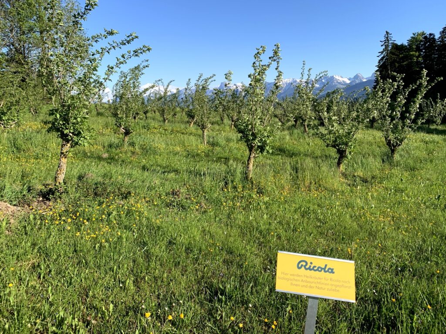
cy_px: 167
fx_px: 335
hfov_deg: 67.3
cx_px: 223
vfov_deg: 53.1
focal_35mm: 26
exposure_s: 1/1447
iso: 25
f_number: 1.8
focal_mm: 4.25
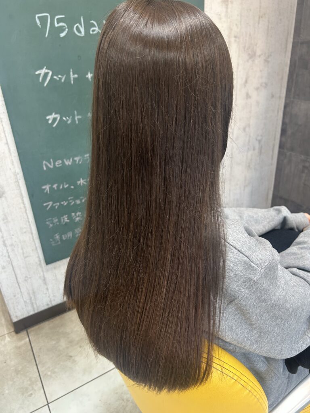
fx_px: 310
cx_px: 155
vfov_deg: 67.3
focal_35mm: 26
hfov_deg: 53.1
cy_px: 206
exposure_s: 1/50
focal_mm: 5.7
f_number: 1.5
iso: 100
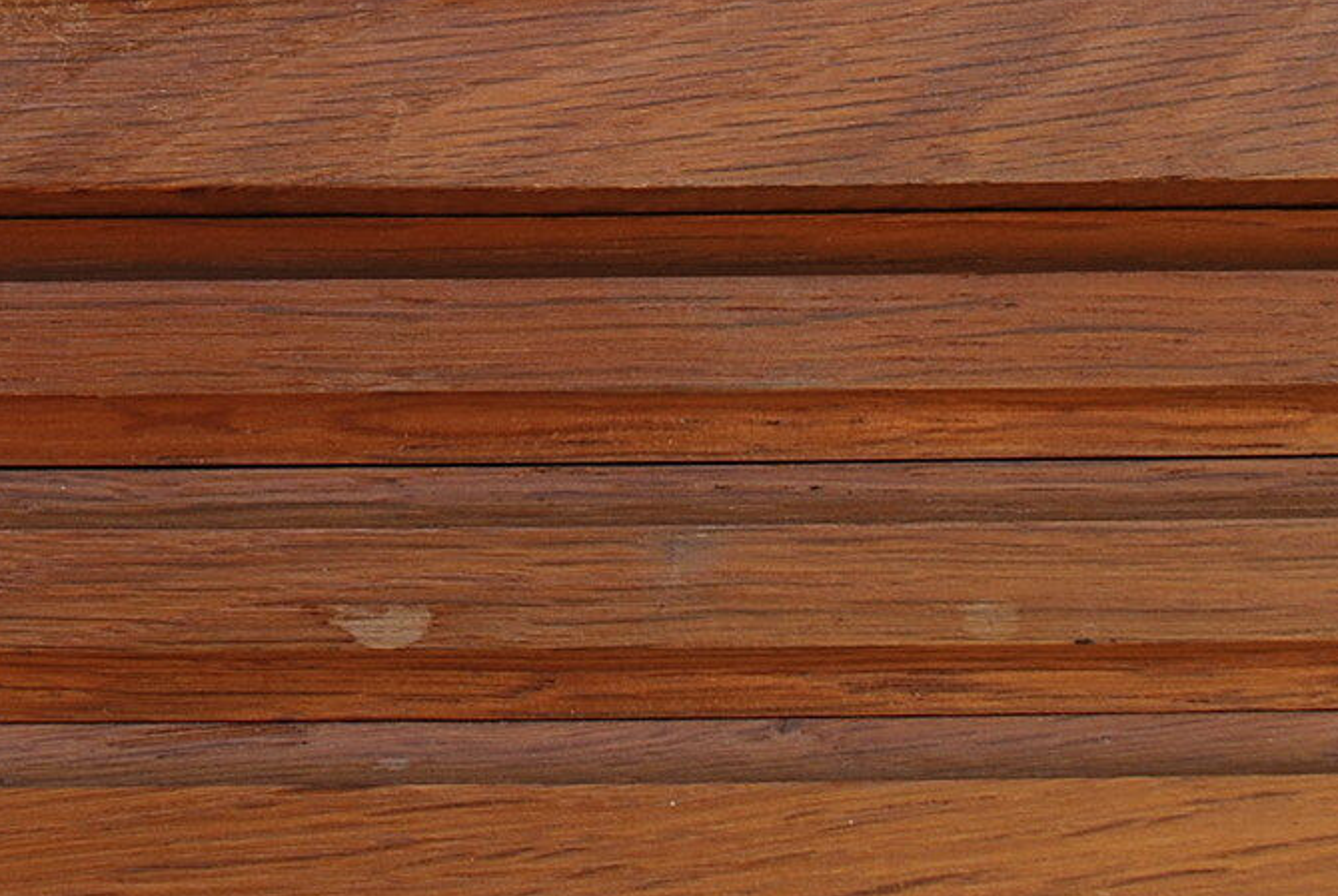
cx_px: 58
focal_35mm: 104
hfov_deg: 19.2
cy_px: -265
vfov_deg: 12.8
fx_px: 3871
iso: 140
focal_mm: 24
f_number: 5.6
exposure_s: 1/125
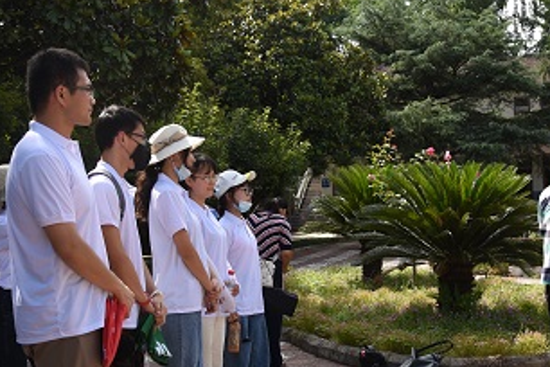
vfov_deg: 25.2
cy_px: 273
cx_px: 361
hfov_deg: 37.2
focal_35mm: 53
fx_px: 810
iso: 100
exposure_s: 1/400
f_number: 3.5
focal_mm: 18
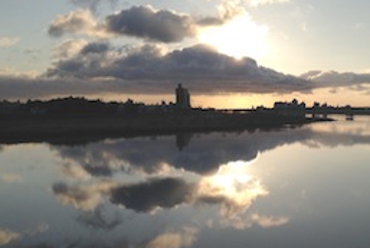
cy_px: 127
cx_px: 242
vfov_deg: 28.1
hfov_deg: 40.6
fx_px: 494
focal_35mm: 48
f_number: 2.4
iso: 50
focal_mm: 4.12
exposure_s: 1/3390
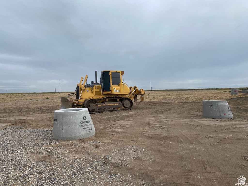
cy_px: 93
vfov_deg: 53.1
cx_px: 124
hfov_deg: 67.3
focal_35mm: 26
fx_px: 186
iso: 32
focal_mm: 4.25
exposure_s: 1/1395
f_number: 1.8
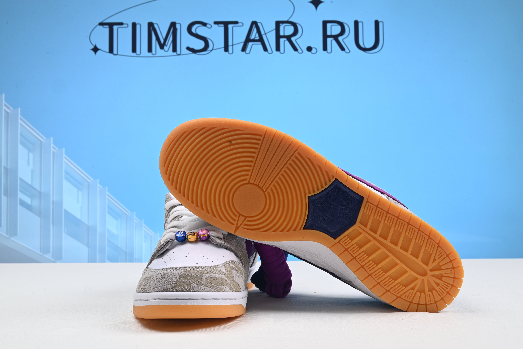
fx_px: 581
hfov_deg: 48.4
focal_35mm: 40
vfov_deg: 33.4
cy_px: 174
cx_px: 262
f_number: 16
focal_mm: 40
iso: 100
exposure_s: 1/2.5
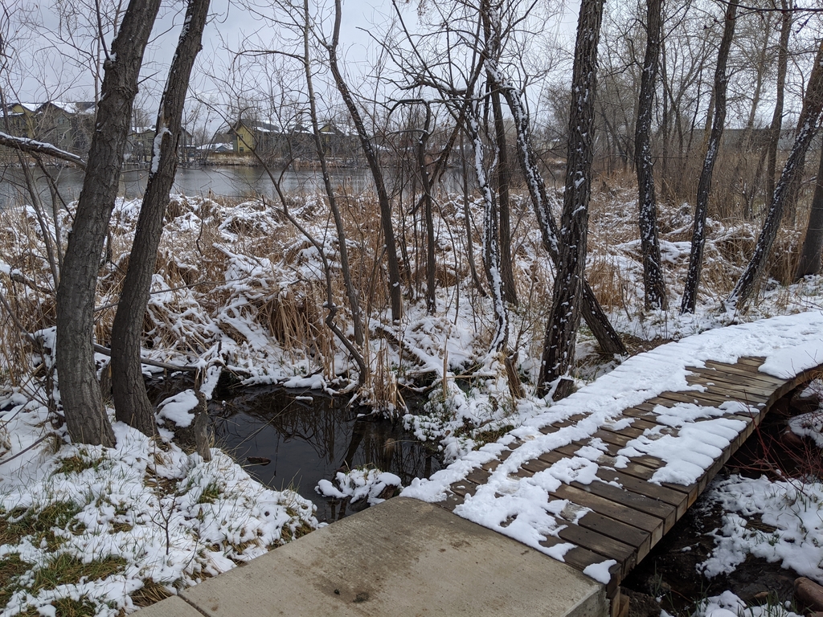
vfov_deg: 51.4
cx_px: 412
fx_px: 642
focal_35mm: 27
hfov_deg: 65.3
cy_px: 308
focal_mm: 4.44
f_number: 1.8
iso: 67
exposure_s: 1/4695
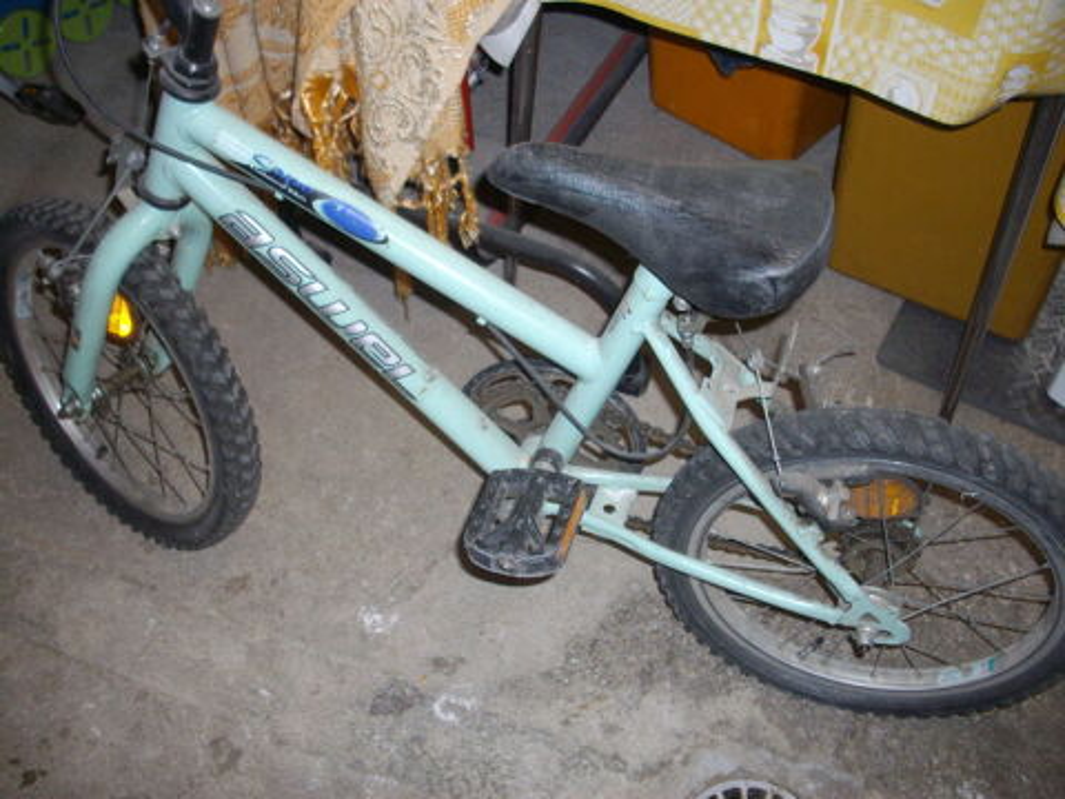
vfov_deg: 38.7
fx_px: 1138
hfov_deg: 50.1
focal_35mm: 37
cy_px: 400
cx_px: 532
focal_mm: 6.2
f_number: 2.8
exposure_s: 1/50
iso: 160
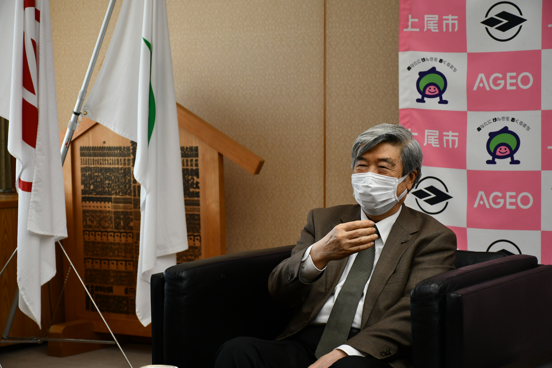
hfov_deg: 24.2
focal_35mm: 84
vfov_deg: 16.3
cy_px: 184
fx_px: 1288
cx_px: 276
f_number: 4.8
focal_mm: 56
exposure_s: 1/125
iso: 800
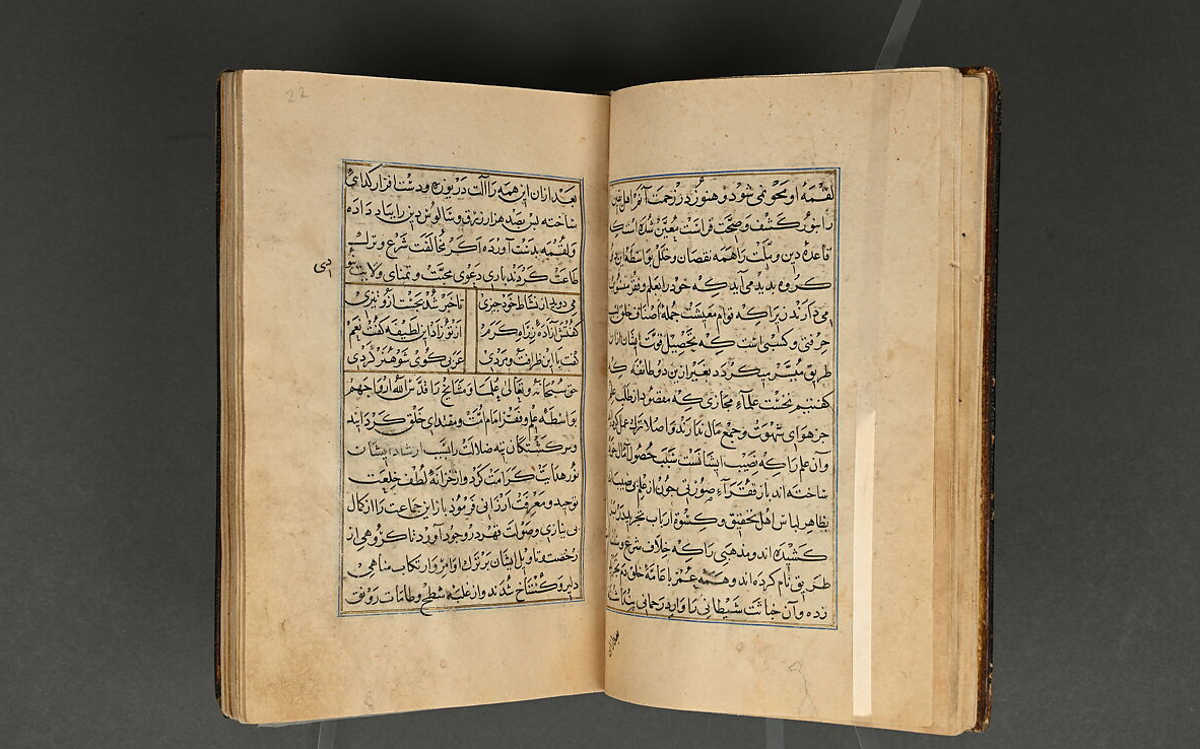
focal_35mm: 59
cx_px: 598
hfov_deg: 34.6
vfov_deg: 22.0
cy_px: 380
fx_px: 1929
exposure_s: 1/30
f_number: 13
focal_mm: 57
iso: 250
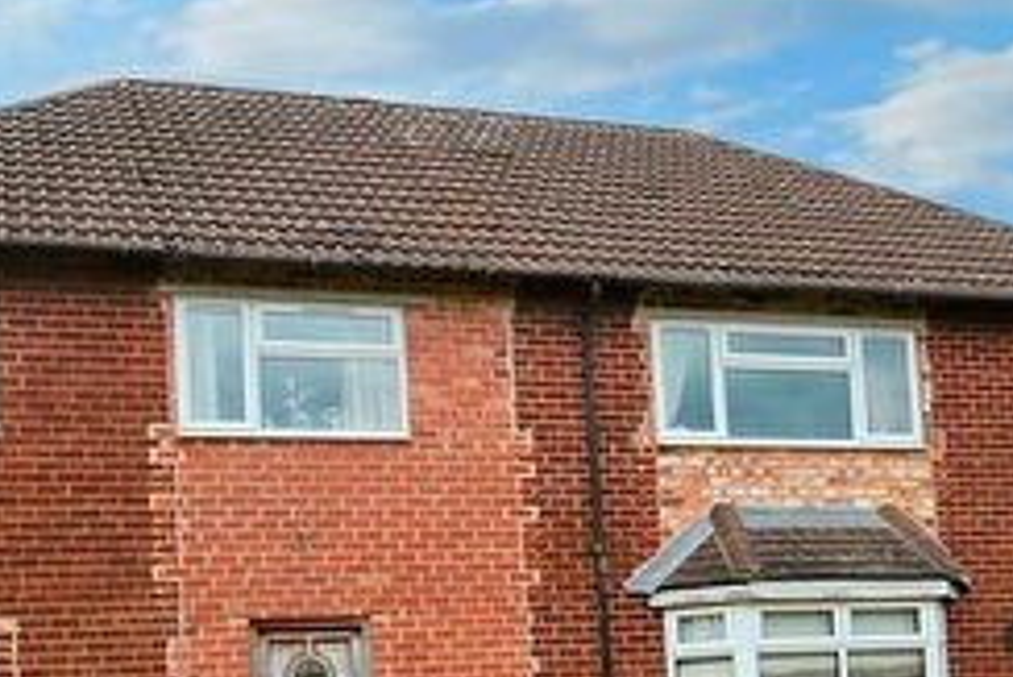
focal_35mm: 43
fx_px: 1211
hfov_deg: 45.0
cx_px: 374
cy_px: 662
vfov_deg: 29.4
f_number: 8
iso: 110
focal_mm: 10
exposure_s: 1/250
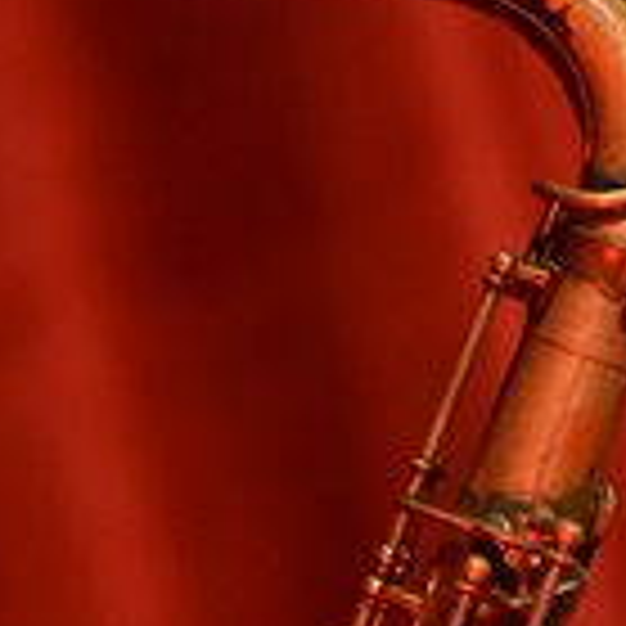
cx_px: -349
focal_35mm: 743
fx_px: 15202
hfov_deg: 2.4
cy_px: 549
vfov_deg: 2.4
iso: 640
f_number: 3.2
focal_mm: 135
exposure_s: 1/60
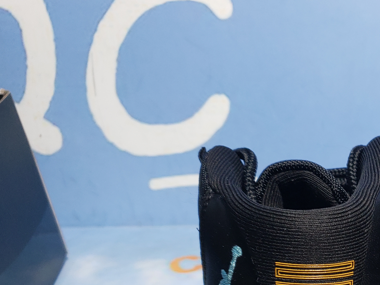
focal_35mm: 57
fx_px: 626
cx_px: 401
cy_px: 291
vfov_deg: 24.4
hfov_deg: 30.7
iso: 50
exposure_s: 1/260
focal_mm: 4.3
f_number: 1.5
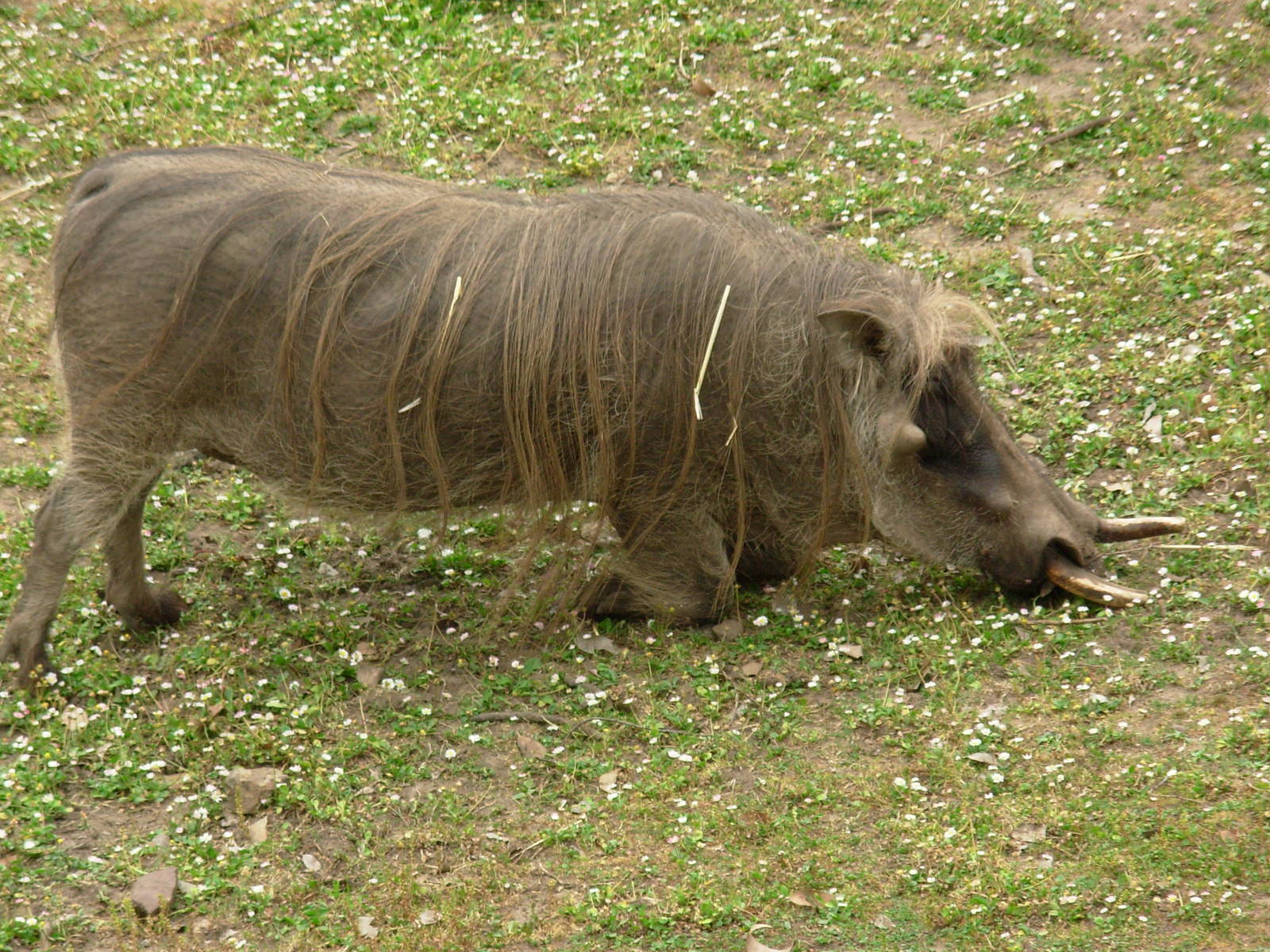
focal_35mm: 190
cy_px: 476
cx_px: 635
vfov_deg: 7.8
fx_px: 6971
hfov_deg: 10.4
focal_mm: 31.4
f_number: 5
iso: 71
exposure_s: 1/140
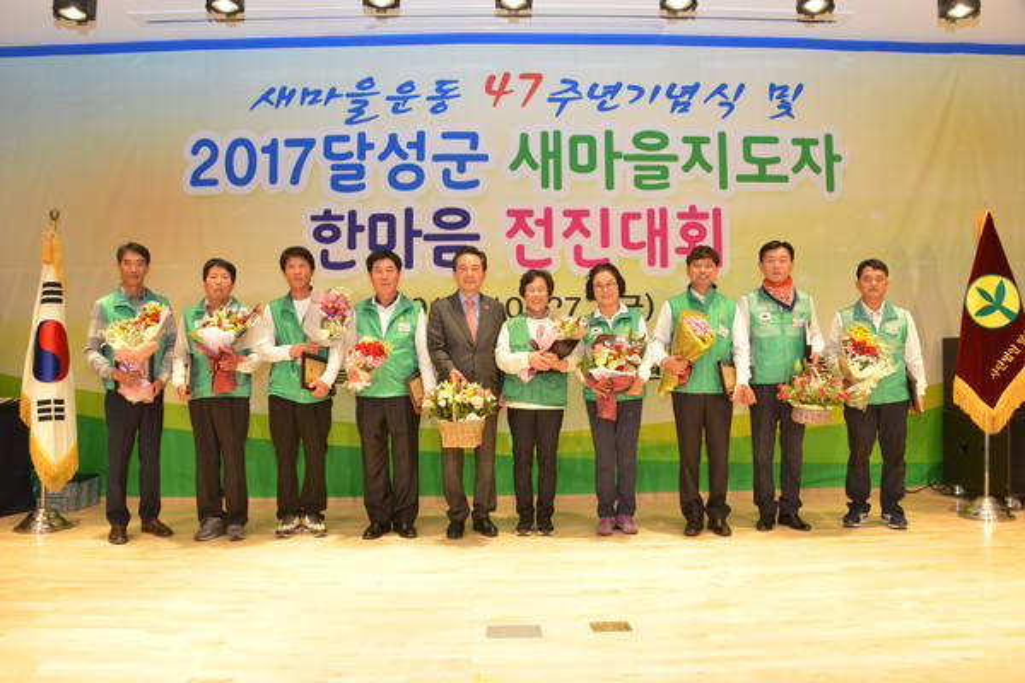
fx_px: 797
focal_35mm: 28
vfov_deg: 46.4
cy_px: 342
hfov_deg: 65.5
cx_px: 512
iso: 2000
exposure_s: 1/125
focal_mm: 28
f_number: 8
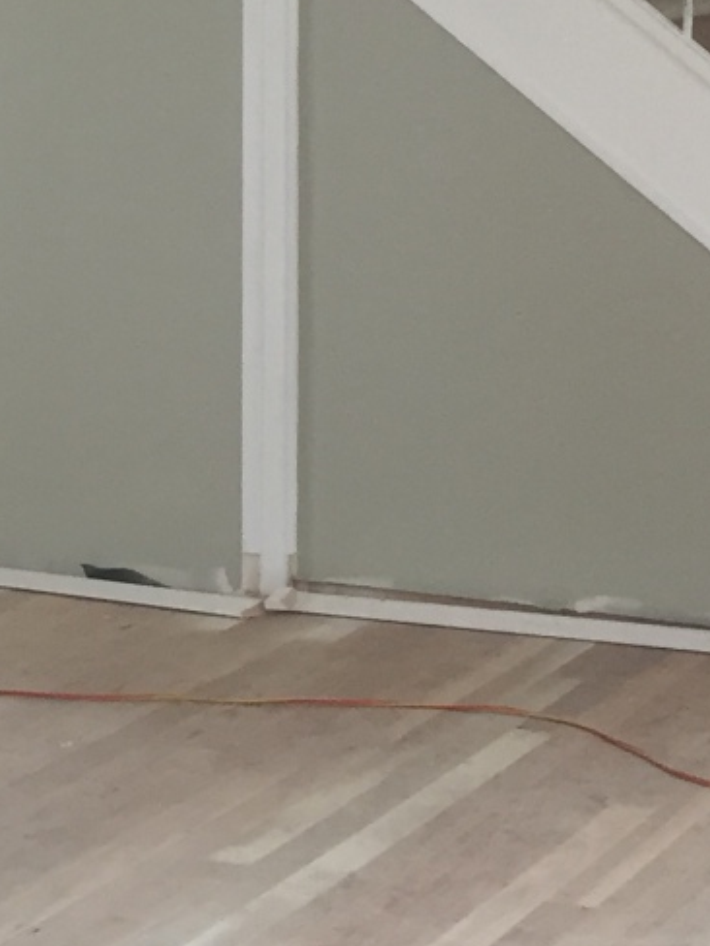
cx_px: 704
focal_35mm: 114
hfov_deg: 12.8
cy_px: 165
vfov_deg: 17.1
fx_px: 3118
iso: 40
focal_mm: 4.15
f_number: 2.2
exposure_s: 1/30
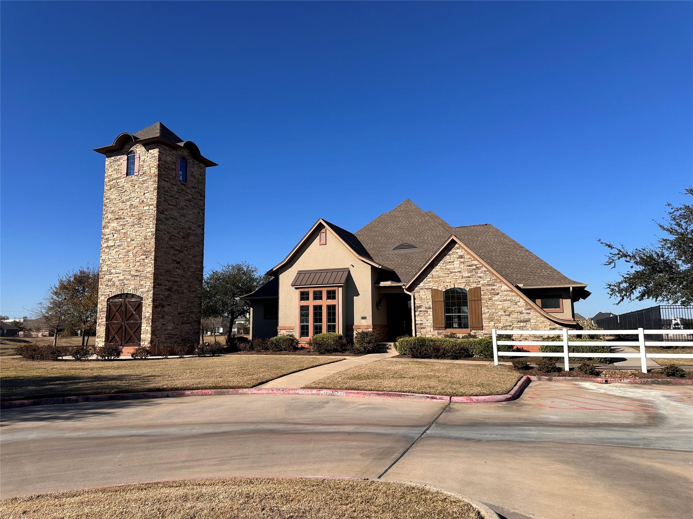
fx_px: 480
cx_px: 346
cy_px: 260
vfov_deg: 56.8
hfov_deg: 71.6
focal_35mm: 24
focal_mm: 6.86
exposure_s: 1/5263
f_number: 1.78
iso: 80
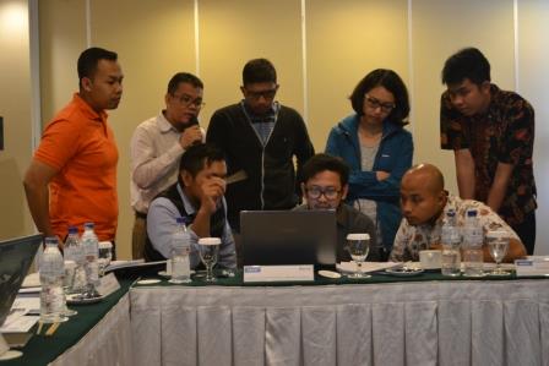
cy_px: 183
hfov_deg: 36.9
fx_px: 824
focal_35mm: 54
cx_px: 274
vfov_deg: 25.1
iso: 1000
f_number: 5
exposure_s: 1/15
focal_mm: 36
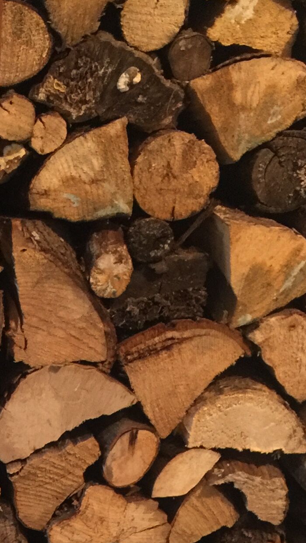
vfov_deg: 24.1
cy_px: 587
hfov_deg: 13.4
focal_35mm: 83
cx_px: -200
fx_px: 1197
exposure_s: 1/8
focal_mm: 4.15
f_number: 2.2
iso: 125
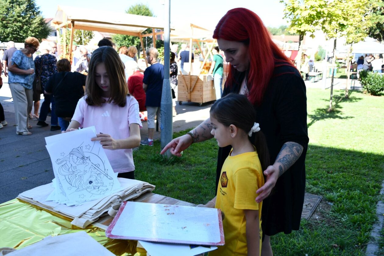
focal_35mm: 33
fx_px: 352
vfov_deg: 40.0
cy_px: 128
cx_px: 192
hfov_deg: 57.2
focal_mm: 22
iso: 220
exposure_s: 1/250
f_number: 5.6
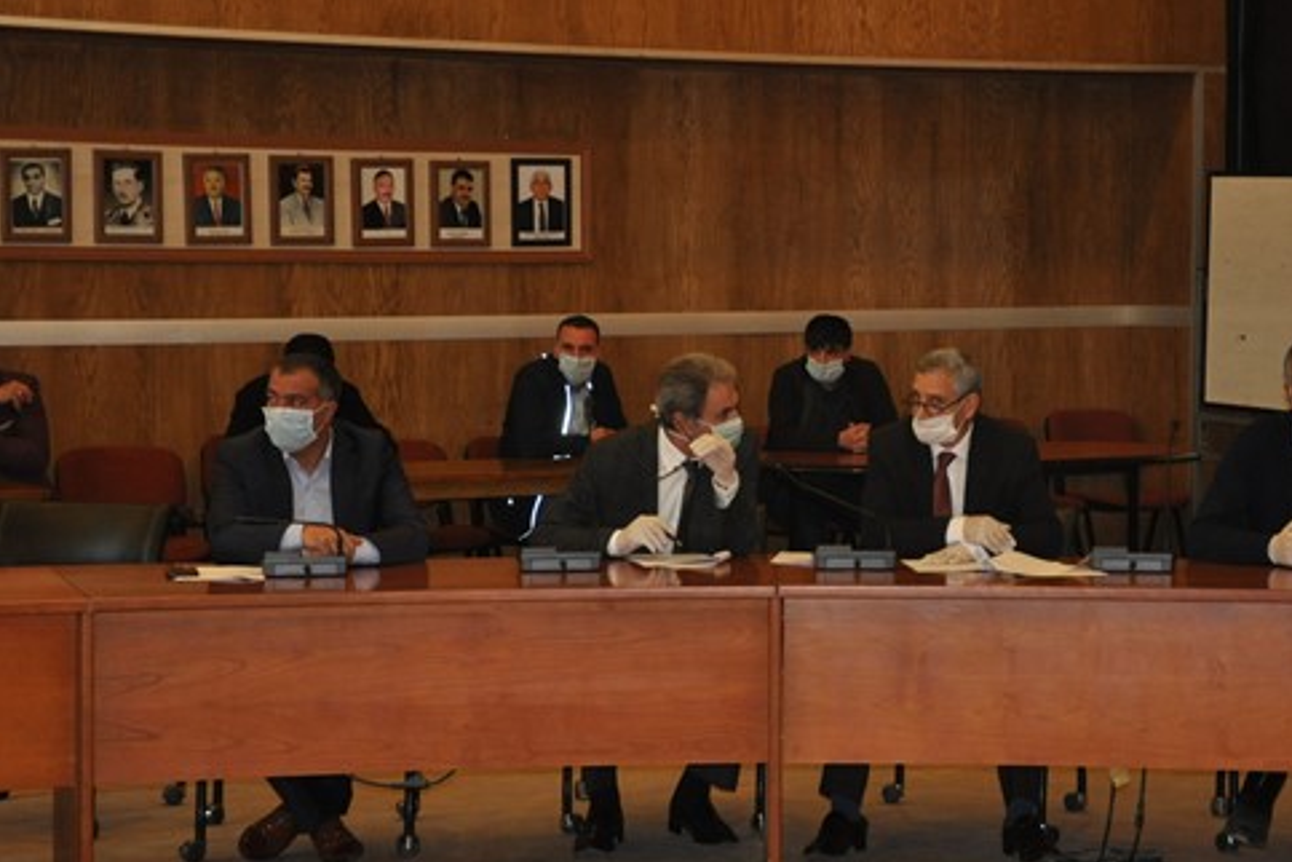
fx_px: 3254
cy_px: 439
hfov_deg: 22.4
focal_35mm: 91
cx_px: 824
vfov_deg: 15.1
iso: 800
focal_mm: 45
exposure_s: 1/60
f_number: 4.8
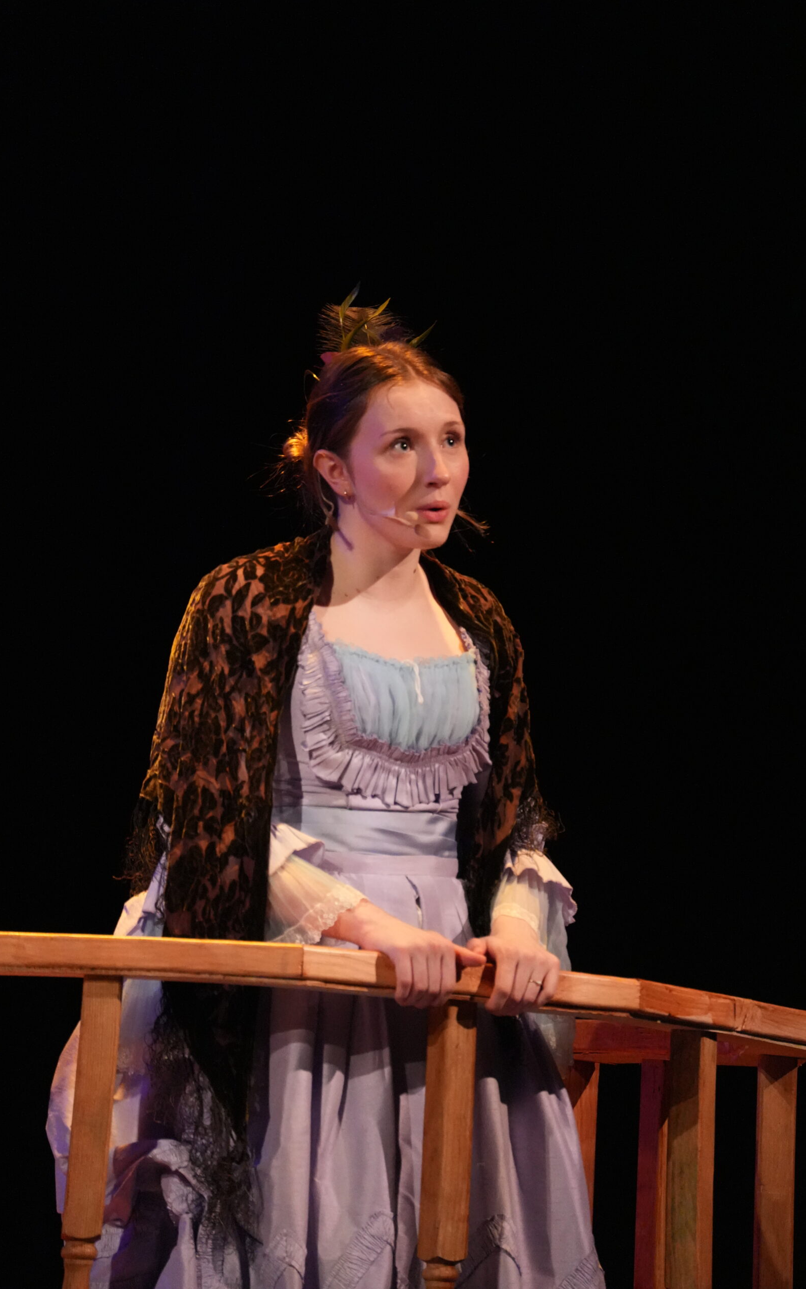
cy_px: 644
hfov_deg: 4.5
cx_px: 392
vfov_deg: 7.2
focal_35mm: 290
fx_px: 10192
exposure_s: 1/200
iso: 12800
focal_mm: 284
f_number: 6.3
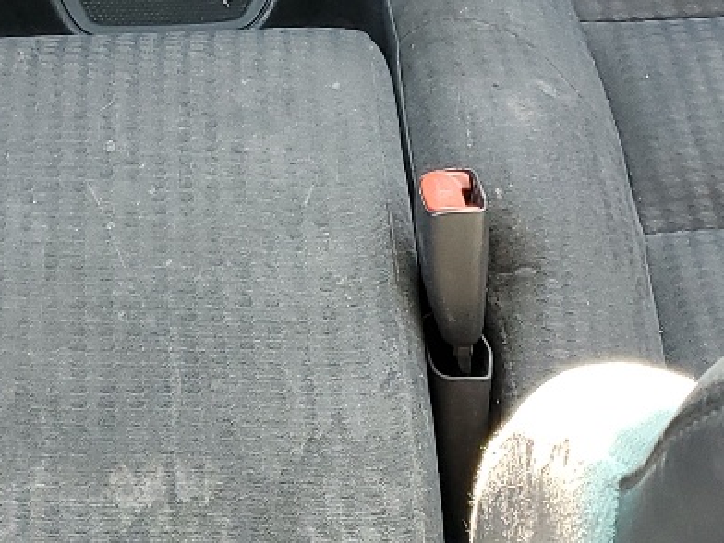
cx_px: 63
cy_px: -52
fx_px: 2217
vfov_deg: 13.7
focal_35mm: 106
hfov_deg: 18.2
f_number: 1.5
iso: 85
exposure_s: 1/120
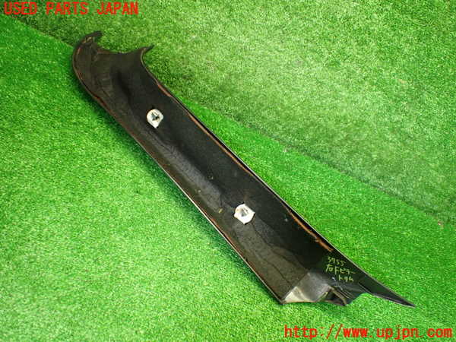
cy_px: 171
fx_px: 395
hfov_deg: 60.0
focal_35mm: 30
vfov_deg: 46.8
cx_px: 228
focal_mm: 5.4
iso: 800
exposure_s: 1/80
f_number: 2.3
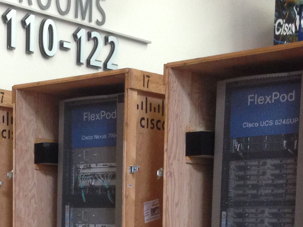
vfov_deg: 14.4
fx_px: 867
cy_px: 283
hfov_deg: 19.4
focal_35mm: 99
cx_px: 14
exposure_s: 1/20
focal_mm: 4.12
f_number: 2.4
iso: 160
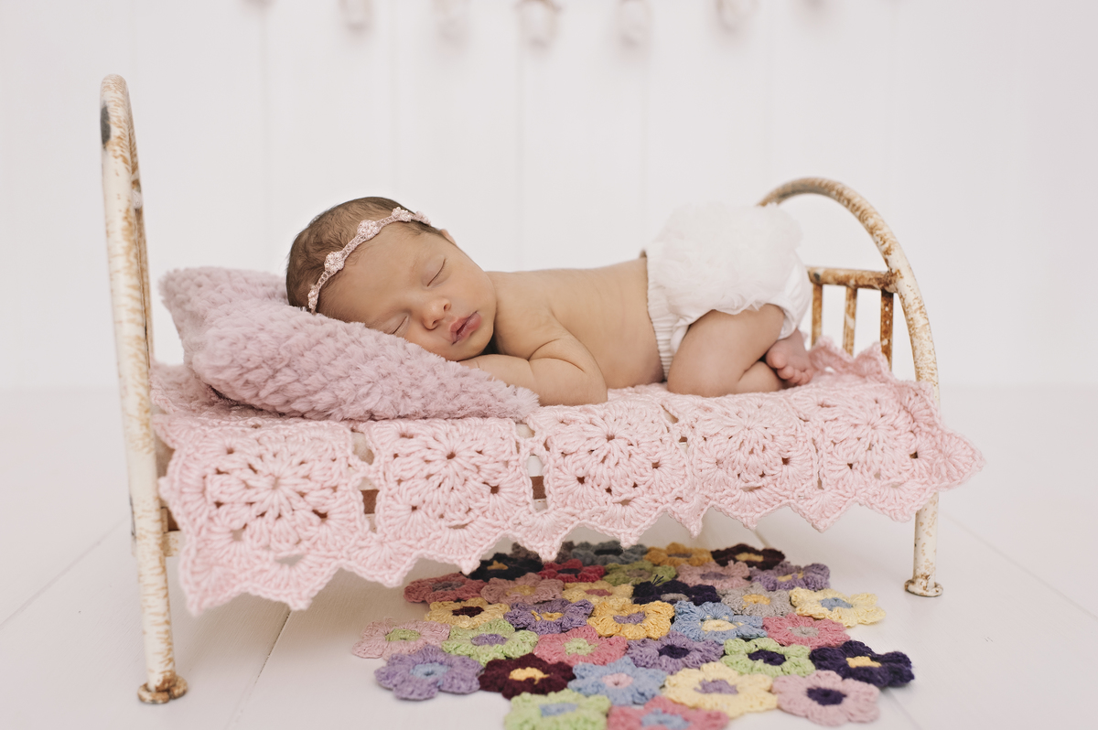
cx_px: 549
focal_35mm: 35
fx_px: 1067
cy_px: 365
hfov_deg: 54.5
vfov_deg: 37.8
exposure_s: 1/250
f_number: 3.5
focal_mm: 35
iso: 500
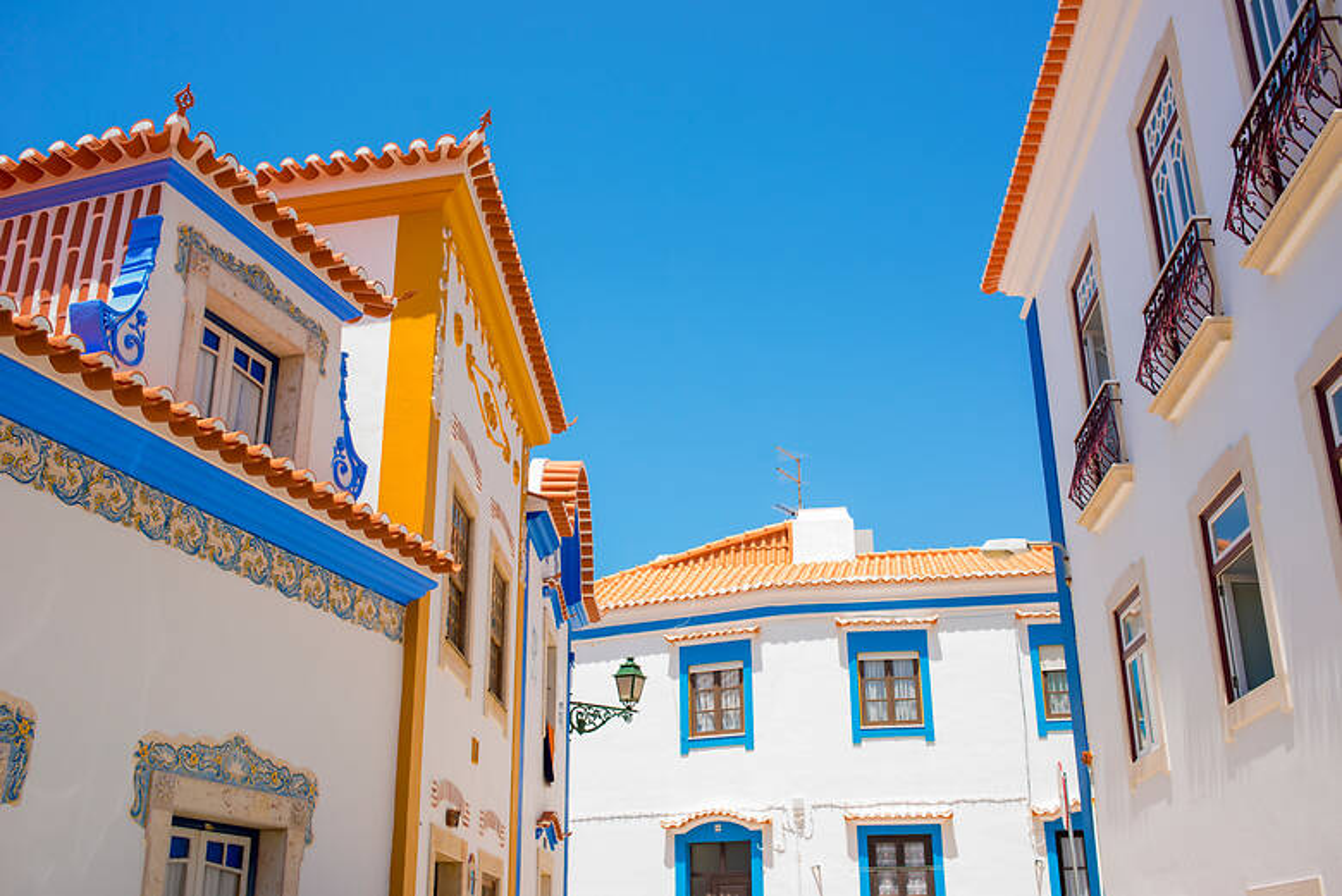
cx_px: 671
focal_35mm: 35
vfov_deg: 37.9
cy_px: 448
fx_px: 1305
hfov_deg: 54.4
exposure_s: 1/200
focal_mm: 35
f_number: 4.5
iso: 100
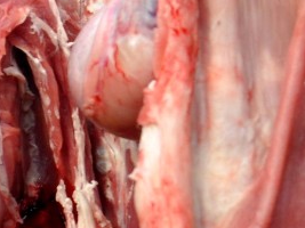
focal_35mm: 216
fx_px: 1901
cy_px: -142
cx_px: -460
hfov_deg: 8.3
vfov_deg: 6.8
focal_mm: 25
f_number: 5.6
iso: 320
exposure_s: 1/640
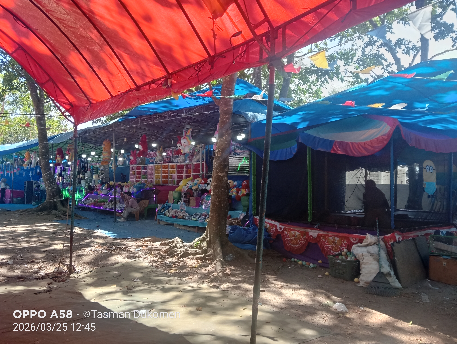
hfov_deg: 63.4
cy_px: 172
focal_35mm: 28
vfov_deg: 49.9
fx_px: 370
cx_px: 228
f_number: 1.8
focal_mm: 3.98
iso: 100
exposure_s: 1/1730
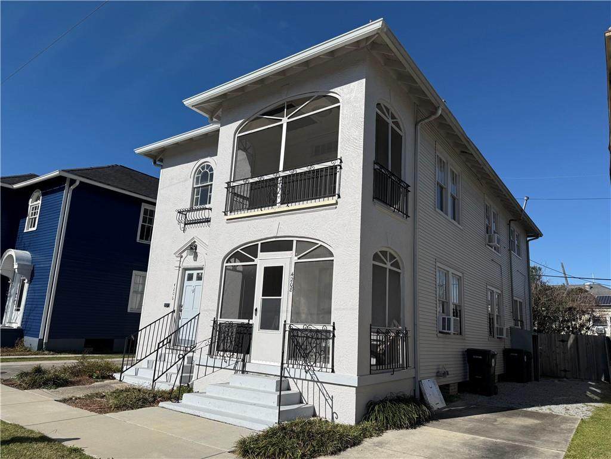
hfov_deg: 71.6
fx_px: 424
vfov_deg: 56.8
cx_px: 306
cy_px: 230
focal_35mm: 24
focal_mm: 6.76
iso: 80
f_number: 1.78
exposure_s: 1/10309
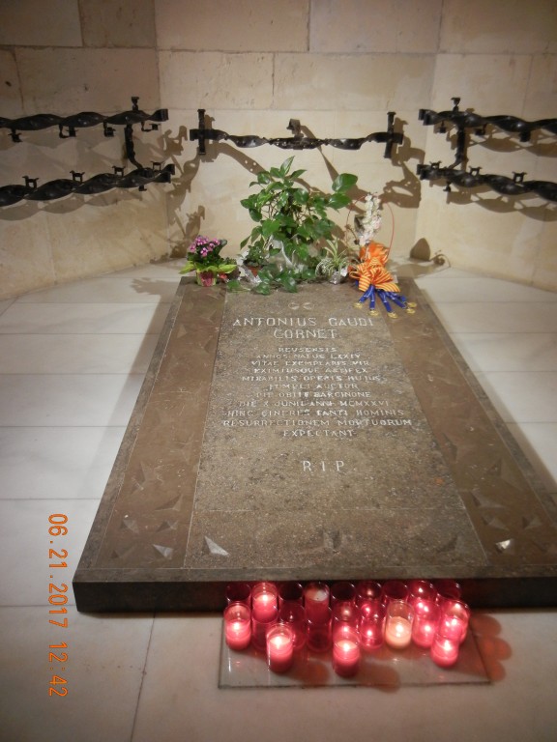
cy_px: 371
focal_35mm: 30
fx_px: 644
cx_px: 278
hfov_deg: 46.8
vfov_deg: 60.0
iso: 400
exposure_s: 1/22.1
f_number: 3.5
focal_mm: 5.4
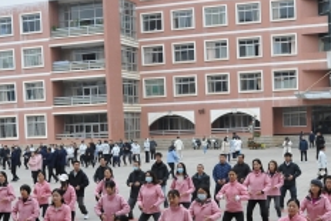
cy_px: 183
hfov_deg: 28.4
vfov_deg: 19.0
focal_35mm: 71
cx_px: 174
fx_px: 653
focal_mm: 20
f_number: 5.6
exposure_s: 1/125
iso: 1250
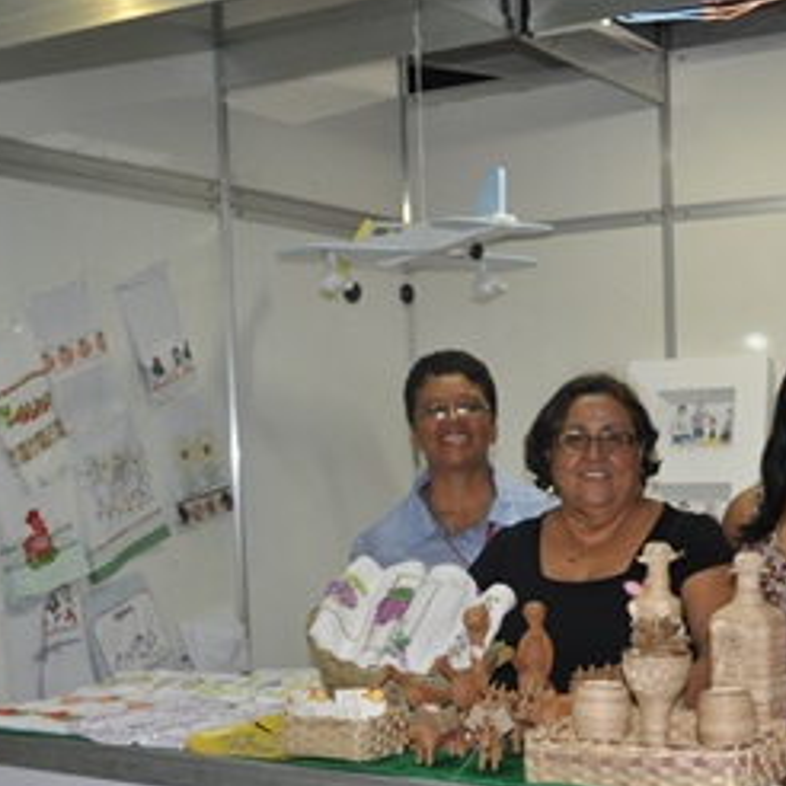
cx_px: 521
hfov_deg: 29.8
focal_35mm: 57
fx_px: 1464
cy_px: 532
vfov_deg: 29.8
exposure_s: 1/60
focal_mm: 20
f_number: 3.8
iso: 800
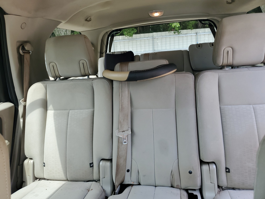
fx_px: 199
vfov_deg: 53.1
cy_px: 100
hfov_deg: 67.3
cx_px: 132
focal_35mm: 26
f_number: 1.5
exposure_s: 1/132
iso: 50
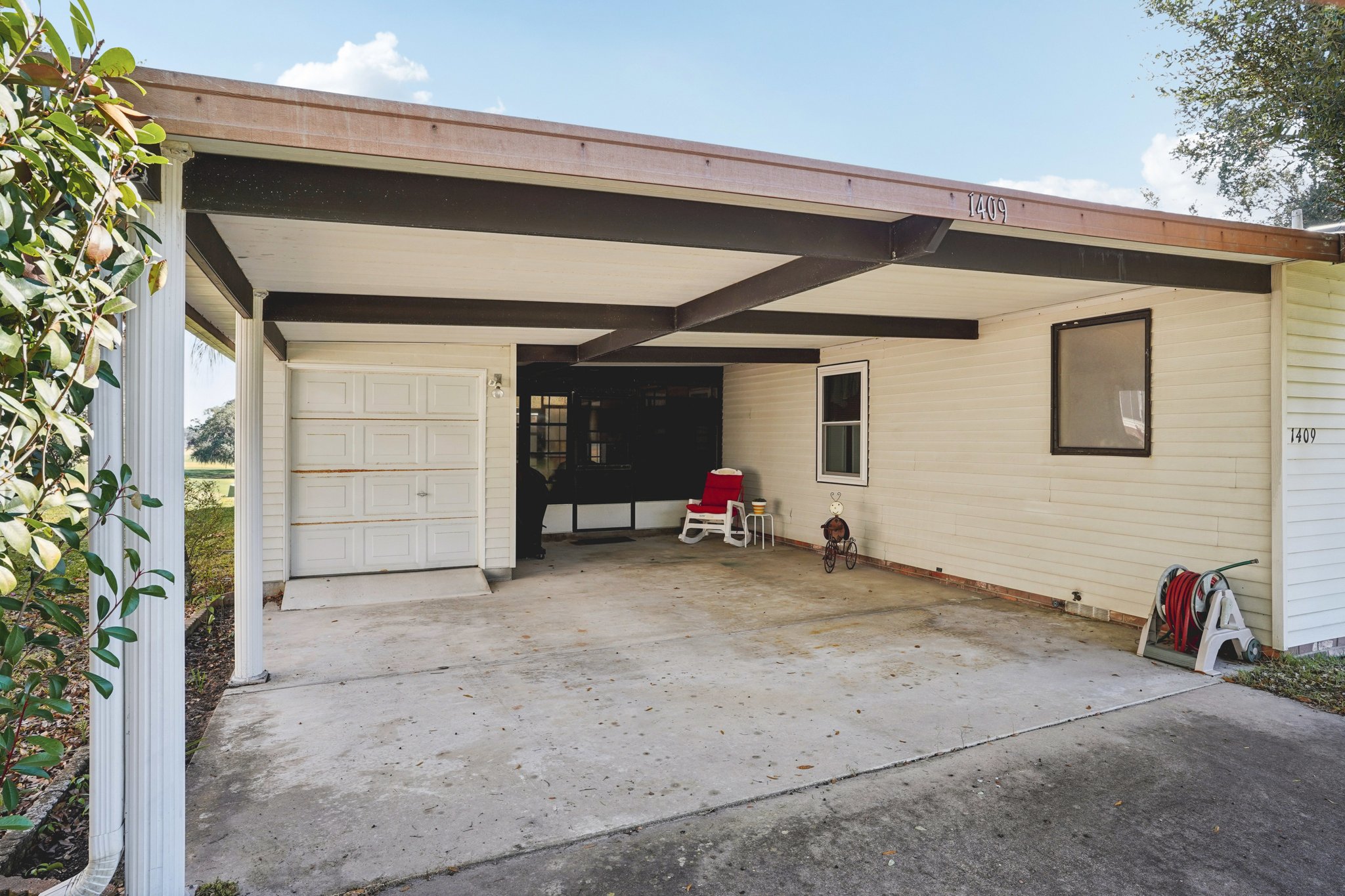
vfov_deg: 61.9
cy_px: 448
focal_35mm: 20
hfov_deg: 84.0
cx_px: 672
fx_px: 747
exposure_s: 1/30
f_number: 11
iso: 320
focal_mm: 20
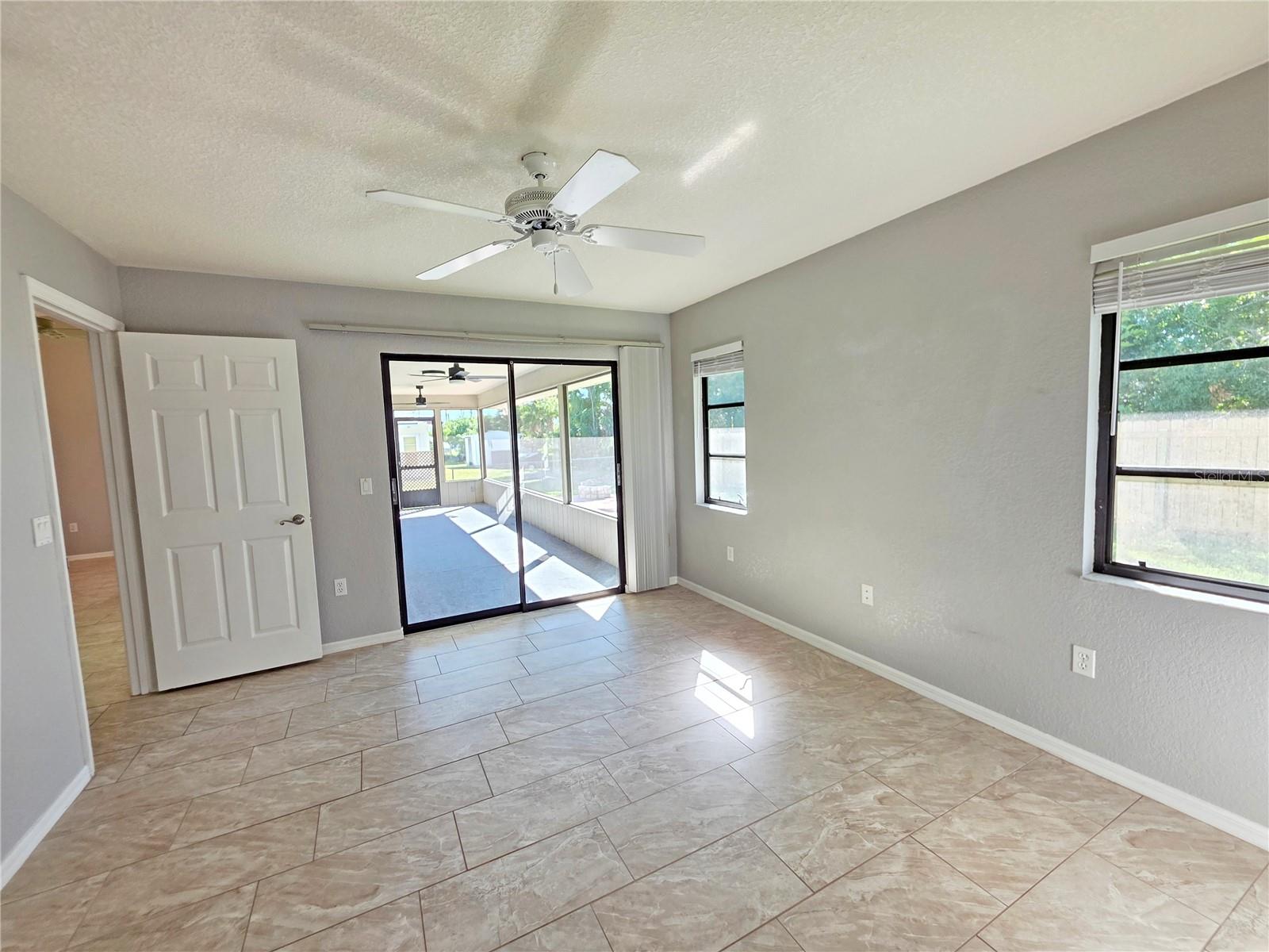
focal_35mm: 13
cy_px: 476
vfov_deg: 89.9
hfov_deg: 106.2
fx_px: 477
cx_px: 634
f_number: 1.9
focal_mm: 2.2
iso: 125
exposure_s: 1/120
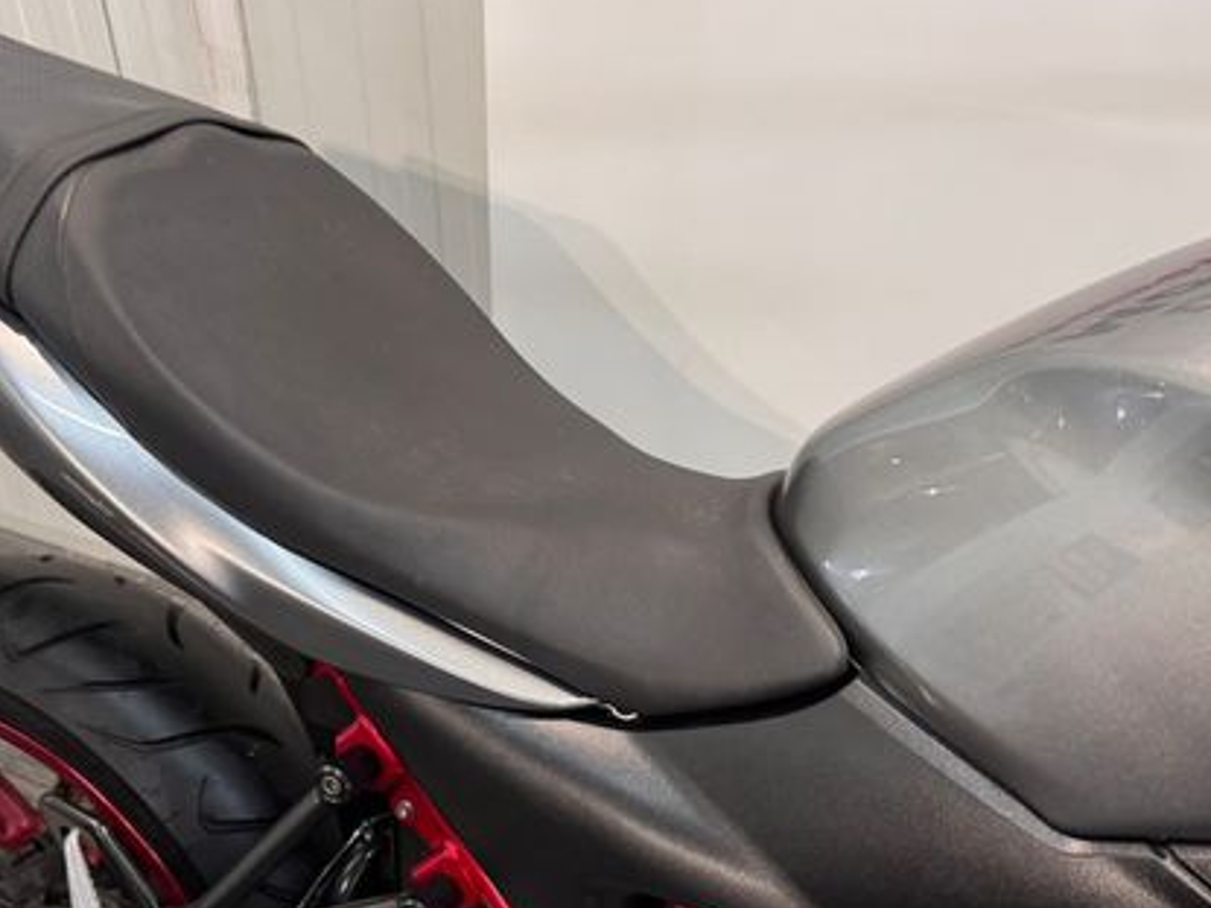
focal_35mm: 37
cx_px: 557
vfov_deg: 38.0
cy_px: 639
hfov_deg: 50.1
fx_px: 1294
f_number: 1.78
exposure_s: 1/50
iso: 400
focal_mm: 6.76
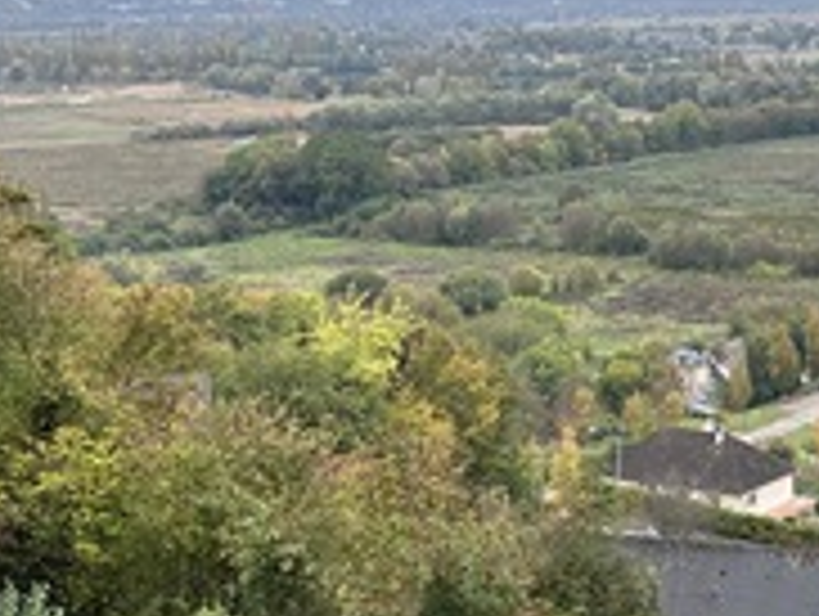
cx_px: 896
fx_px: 1872
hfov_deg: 23.2
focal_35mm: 79
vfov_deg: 18.6
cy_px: 153
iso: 80
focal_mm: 6.86
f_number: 1.78
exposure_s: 1/285
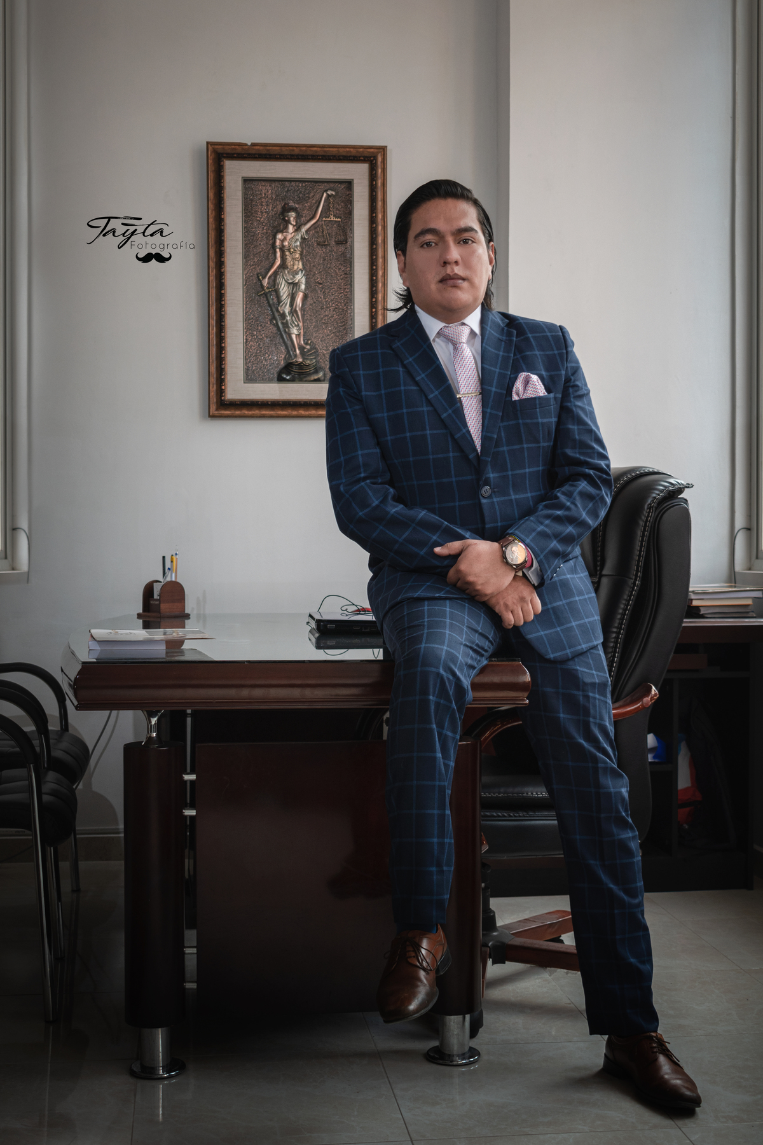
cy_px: 572
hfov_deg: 29.9
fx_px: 1431
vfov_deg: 43.6
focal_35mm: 45
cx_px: 382
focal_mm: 30
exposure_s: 1/250
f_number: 4.5
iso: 100
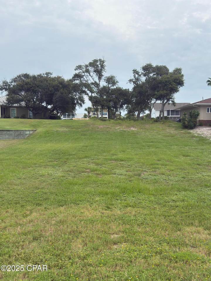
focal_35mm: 34
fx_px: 276
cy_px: 140
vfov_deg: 54.0
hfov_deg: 41.8
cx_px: 106
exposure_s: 1/6897
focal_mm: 6.76
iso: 80
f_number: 1.78
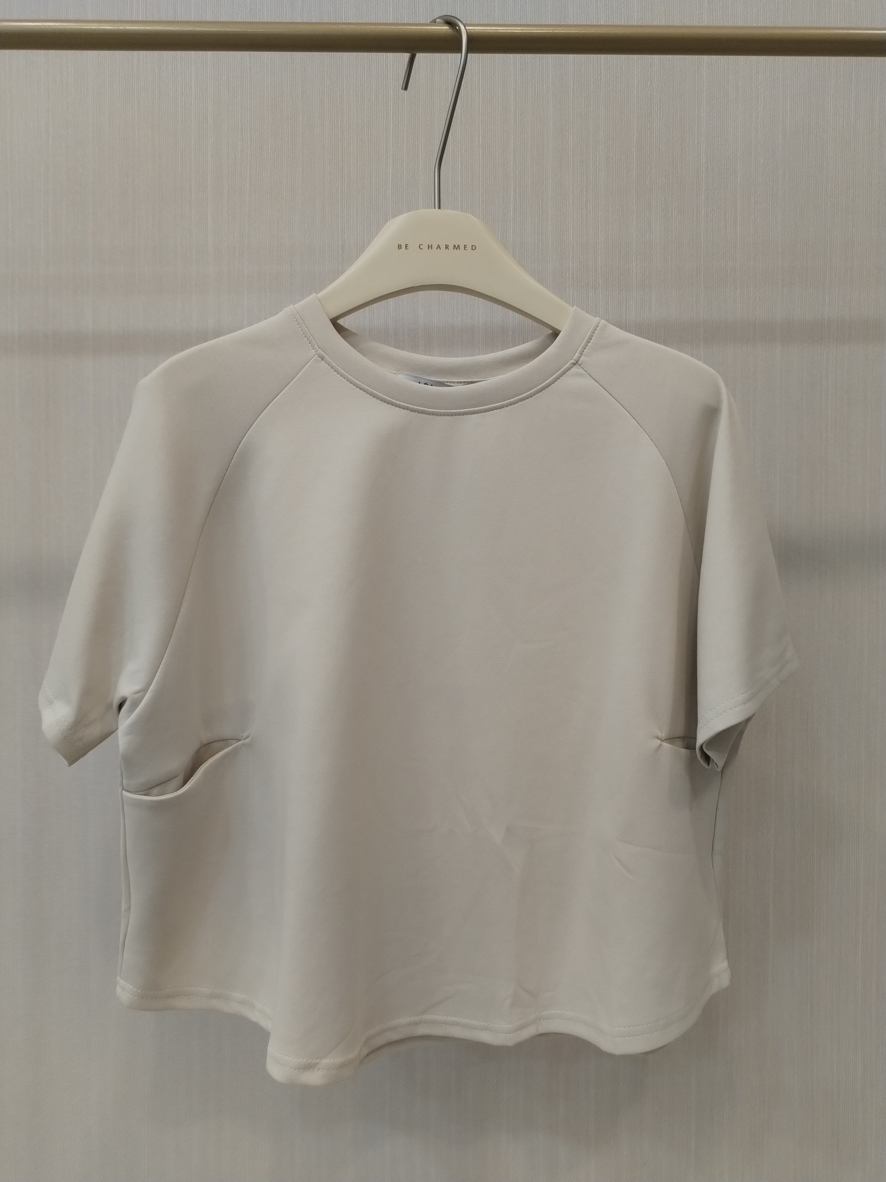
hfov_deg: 48.2
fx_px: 990
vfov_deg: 61.7
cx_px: 443
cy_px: 591
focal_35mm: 29
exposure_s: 1/60
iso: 232
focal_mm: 4.75
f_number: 1.8
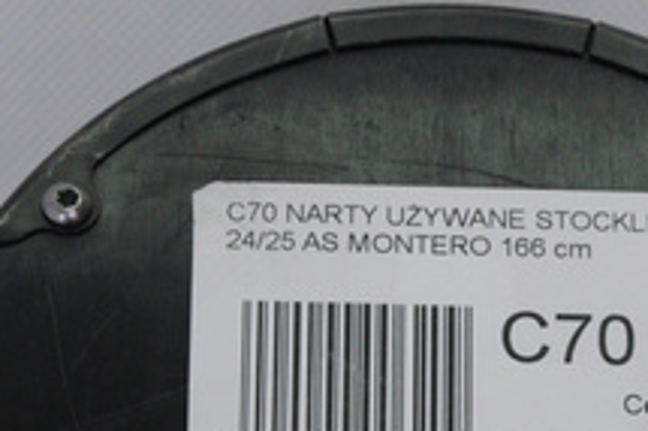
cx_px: 452
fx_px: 5936
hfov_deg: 6.2
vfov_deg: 4.2
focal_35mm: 330
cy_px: 442
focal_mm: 105
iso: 2200
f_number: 8
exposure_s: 1/125
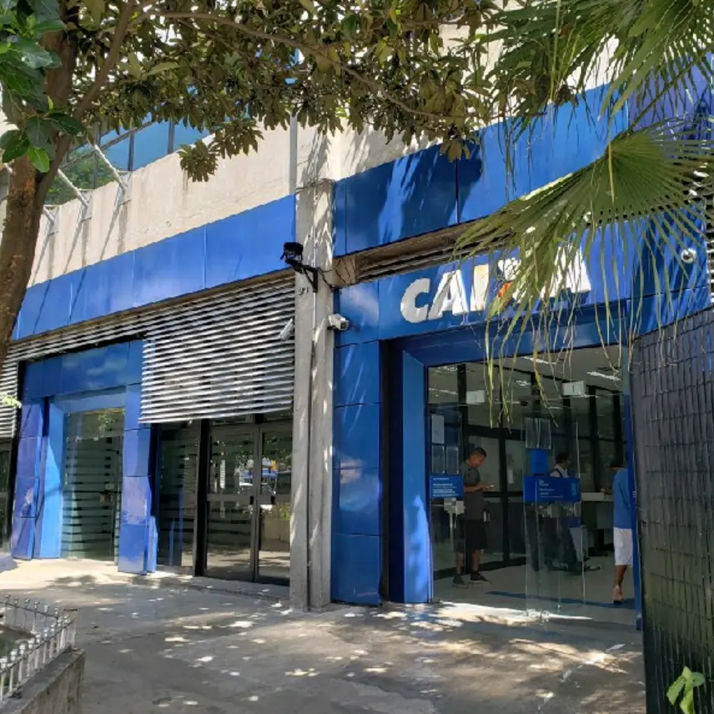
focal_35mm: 31
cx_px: 408
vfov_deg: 52.5
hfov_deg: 52.4
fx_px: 723
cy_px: 355
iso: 50
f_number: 2.4
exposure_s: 1/270
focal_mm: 4.3
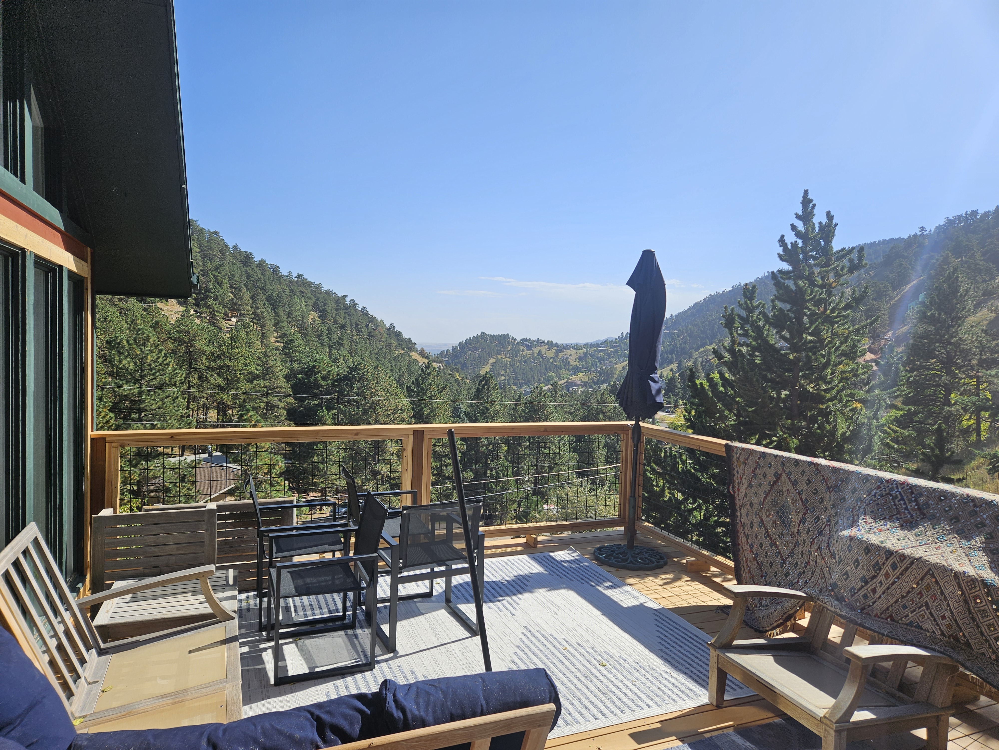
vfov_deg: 58.9
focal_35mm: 23
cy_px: 375
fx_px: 664
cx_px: 500
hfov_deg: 73.9
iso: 25
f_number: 1.8
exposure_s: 1/1951
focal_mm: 5.4
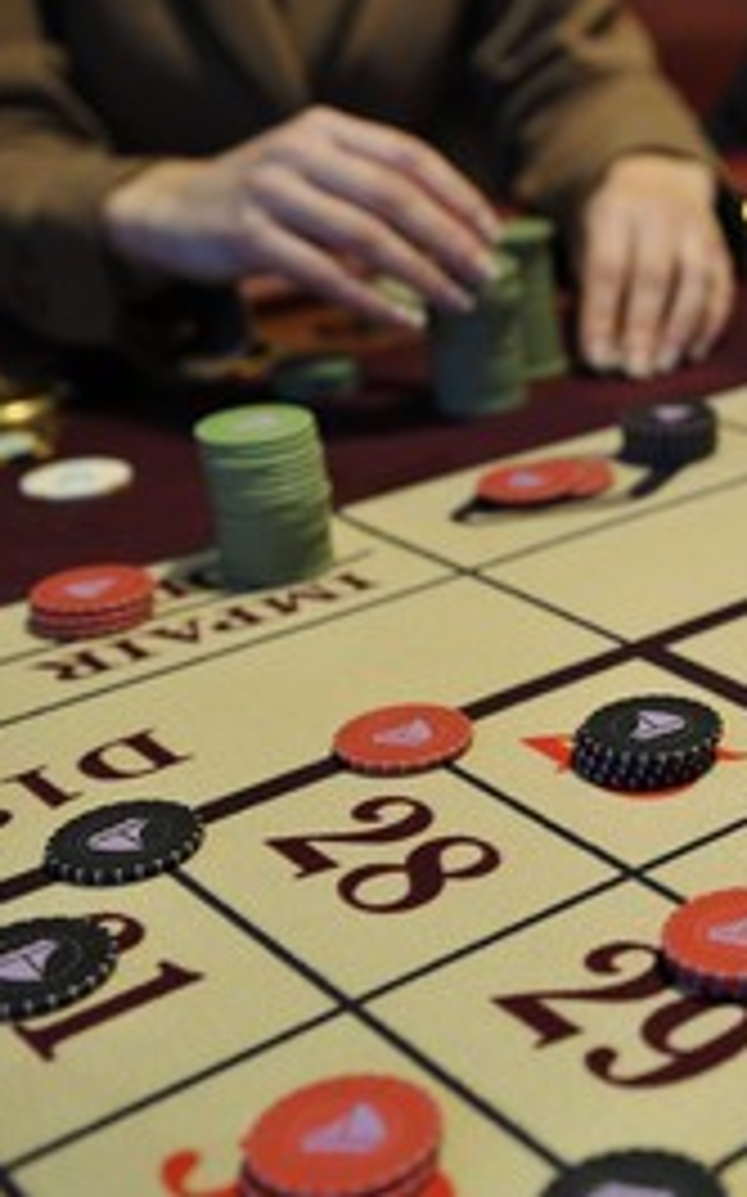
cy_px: 621
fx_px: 1891
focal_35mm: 58
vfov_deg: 35.1
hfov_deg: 21.1
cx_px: 846
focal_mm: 36
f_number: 3.2
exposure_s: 1/60
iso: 800
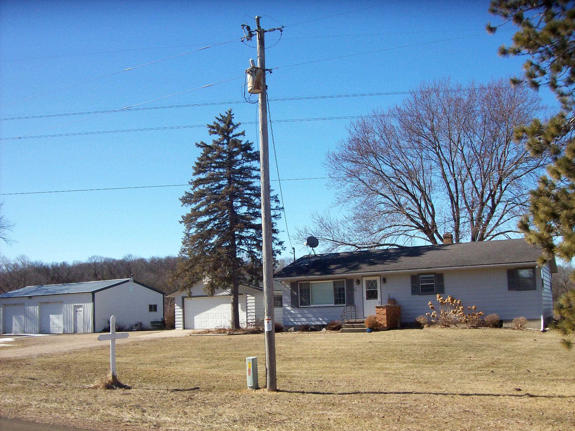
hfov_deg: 51.4
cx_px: 288
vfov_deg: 39.6
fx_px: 598
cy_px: 216
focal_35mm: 36
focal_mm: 6
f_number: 4.8
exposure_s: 1/532
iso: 80
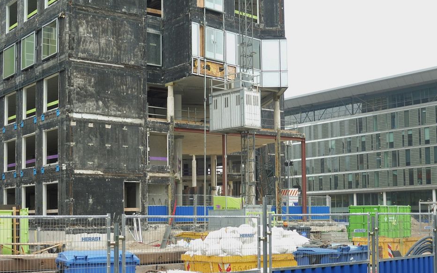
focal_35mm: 59
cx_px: 203
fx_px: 703
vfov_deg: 22.0
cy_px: 169
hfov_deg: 34.5
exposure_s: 1/100
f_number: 4.4
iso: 100
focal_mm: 9
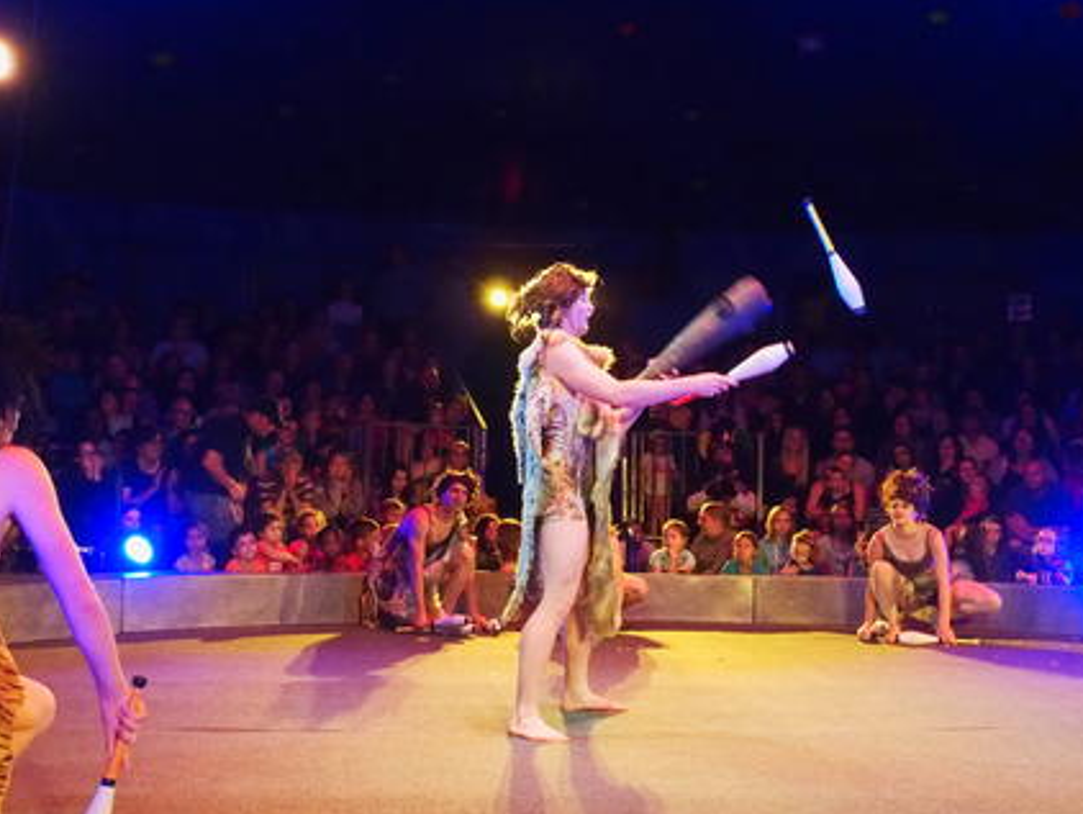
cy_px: 411
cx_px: 529
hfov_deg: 38.9
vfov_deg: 29.7
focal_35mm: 49
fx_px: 1534
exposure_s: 1/125
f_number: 3.2
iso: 1600
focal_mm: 9.8
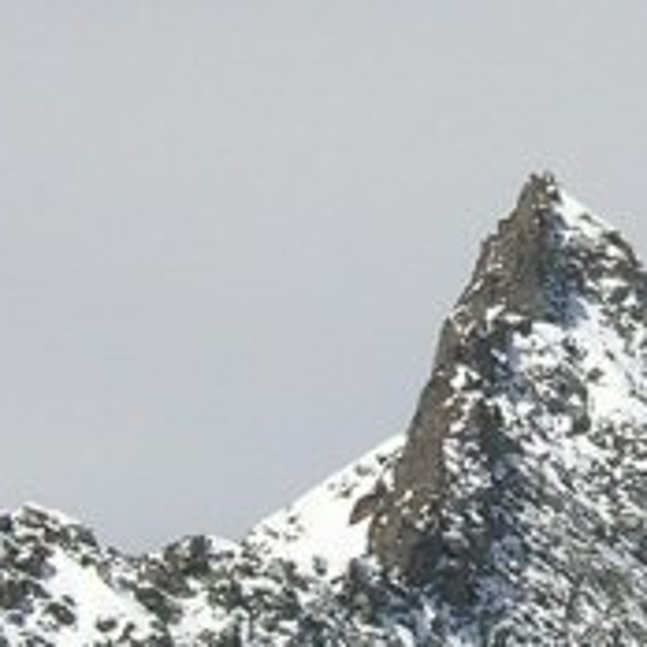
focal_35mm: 173
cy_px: 402
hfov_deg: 10.1
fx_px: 3658
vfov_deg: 10.1
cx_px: 517
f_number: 4.9
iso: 50
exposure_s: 1/958
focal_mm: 5.7
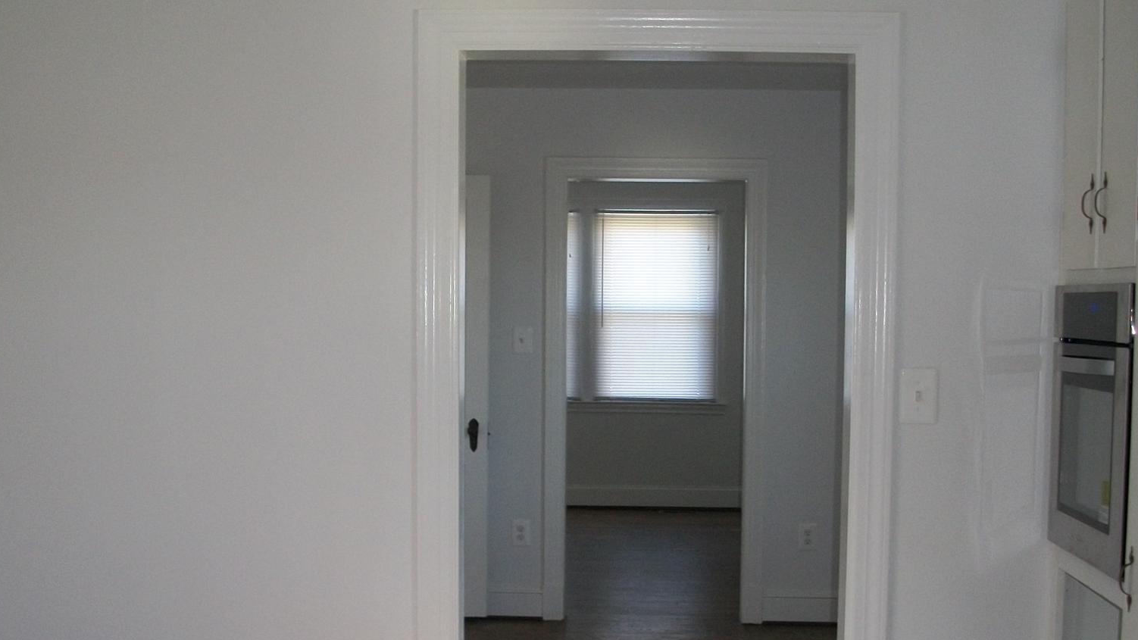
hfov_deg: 39.8
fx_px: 1569
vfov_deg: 22.8
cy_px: 485
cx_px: 537
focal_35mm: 52
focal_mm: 6.3
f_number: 3.1
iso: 160
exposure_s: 1/30
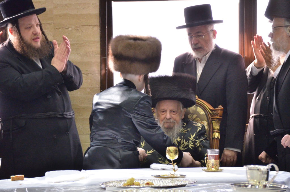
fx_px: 2351
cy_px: 96
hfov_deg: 7.1
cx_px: 145
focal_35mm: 292
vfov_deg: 4.7
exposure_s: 1/160
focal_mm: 195
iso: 3200
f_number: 5.6
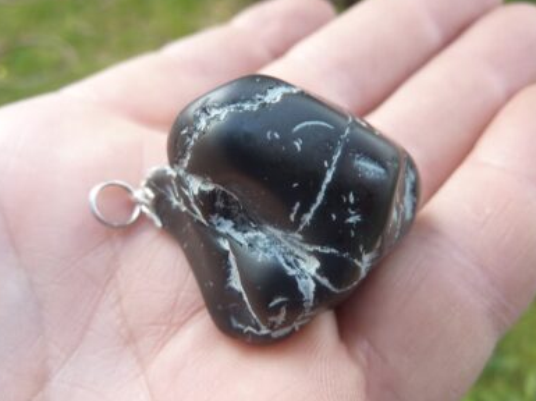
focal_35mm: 26
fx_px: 402
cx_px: 271
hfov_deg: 67.3
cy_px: 199
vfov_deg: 53.0
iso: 125
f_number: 3.3
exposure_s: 1/50
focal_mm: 4.1
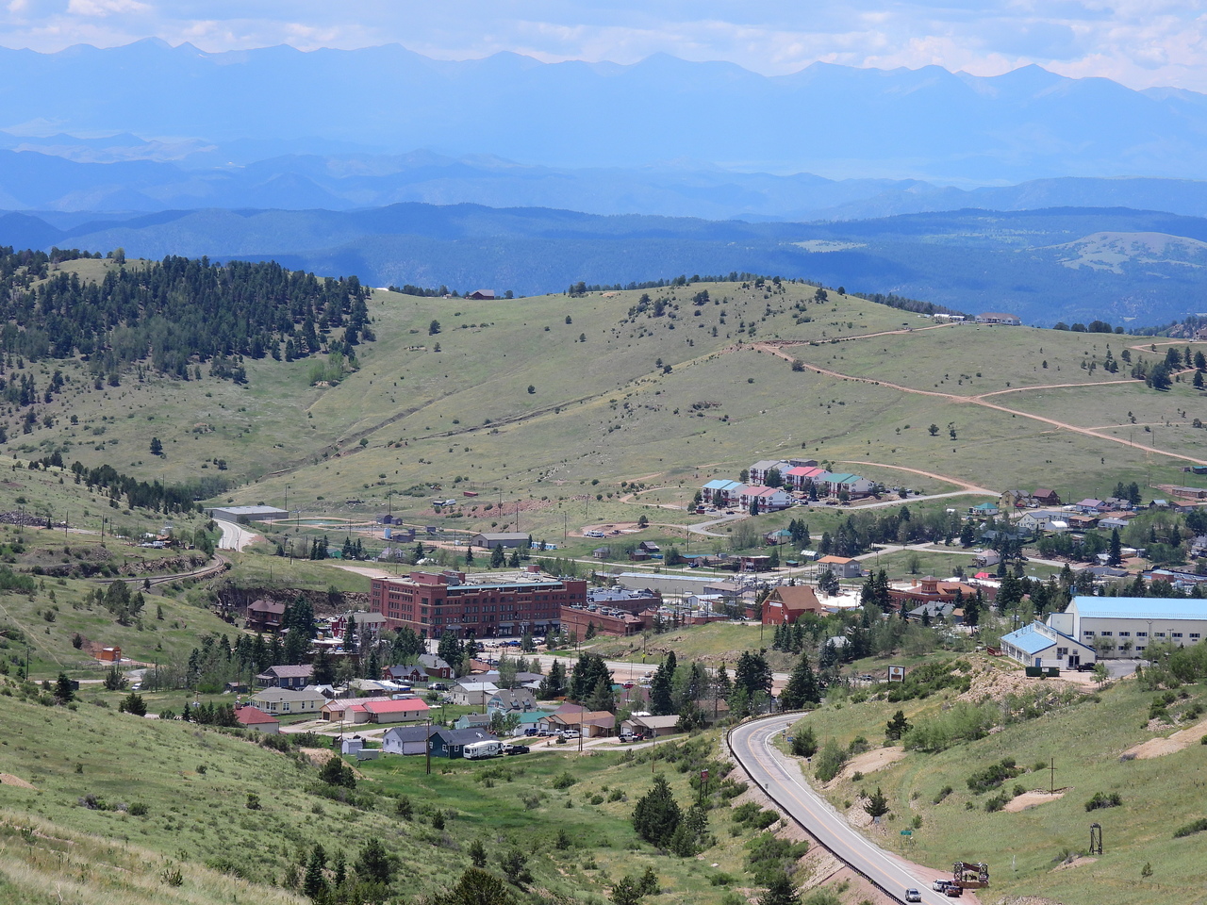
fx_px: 4707
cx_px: 604
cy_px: 452
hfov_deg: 14.6
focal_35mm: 135
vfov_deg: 11.0
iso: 100
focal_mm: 24.1
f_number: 4
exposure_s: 1/1000
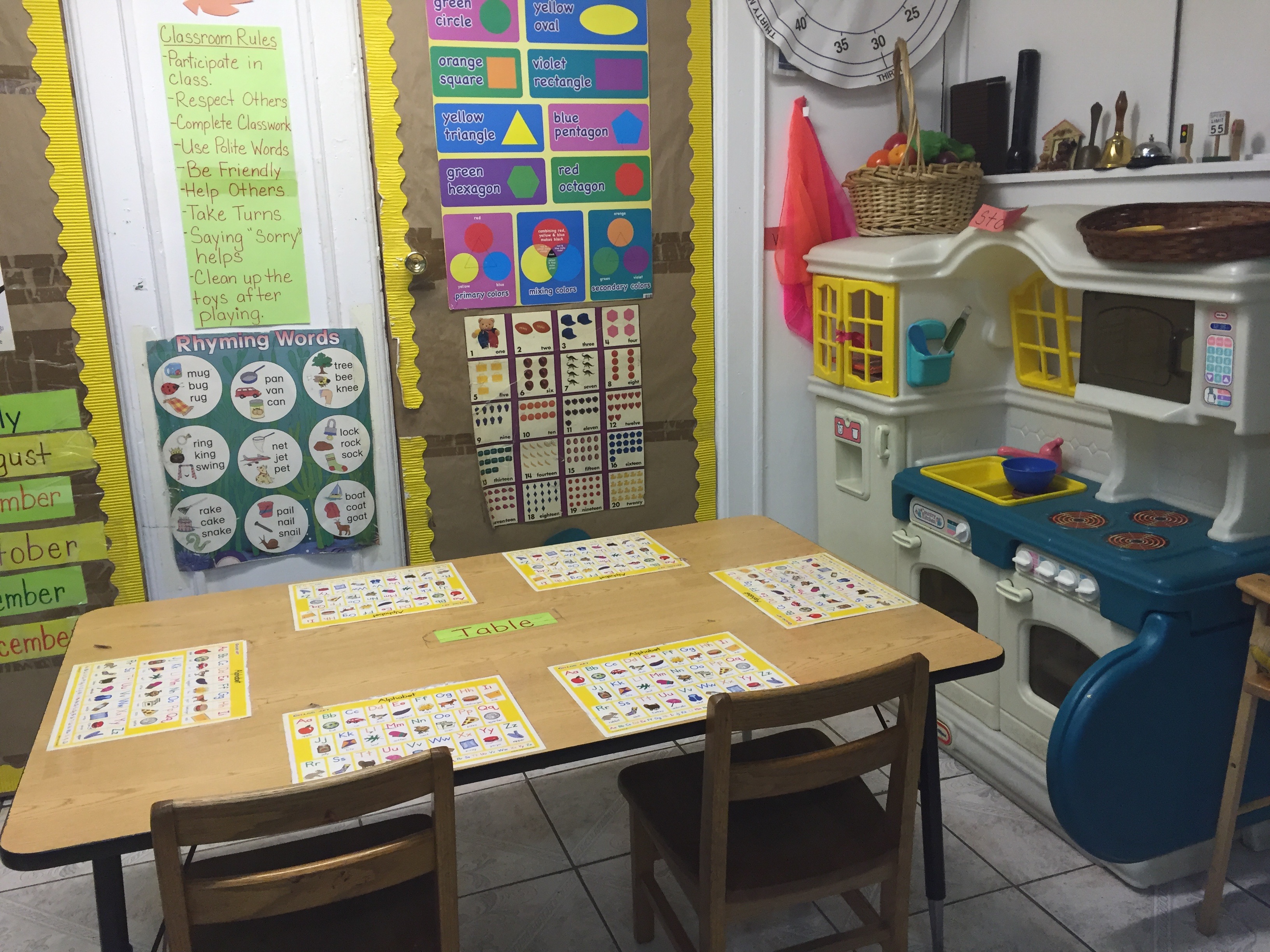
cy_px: 476
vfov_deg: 48.2
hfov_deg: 61.7
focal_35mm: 29
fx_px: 1064
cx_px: 635
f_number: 2.2
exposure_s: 1/30
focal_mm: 4.15
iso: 40
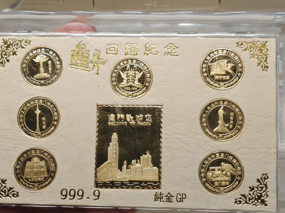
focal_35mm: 95
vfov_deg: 15.6
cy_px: 106
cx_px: 142
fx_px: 782
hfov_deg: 20.7
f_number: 1.6
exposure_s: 1/100
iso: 50
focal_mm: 7.62
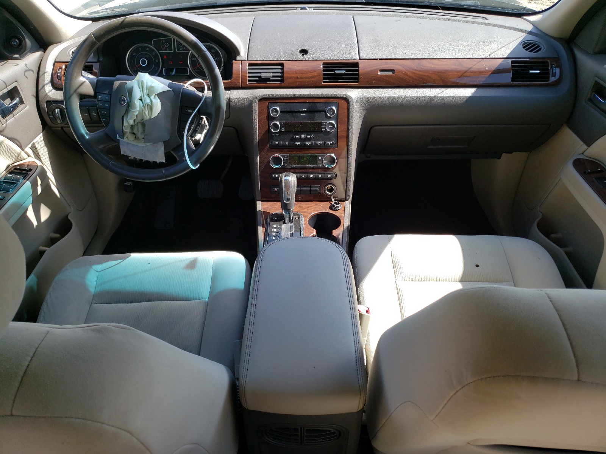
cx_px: 303
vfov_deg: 53.1
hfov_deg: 67.3
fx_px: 455
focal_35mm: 26
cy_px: 227
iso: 50
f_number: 1.5
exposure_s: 1/455
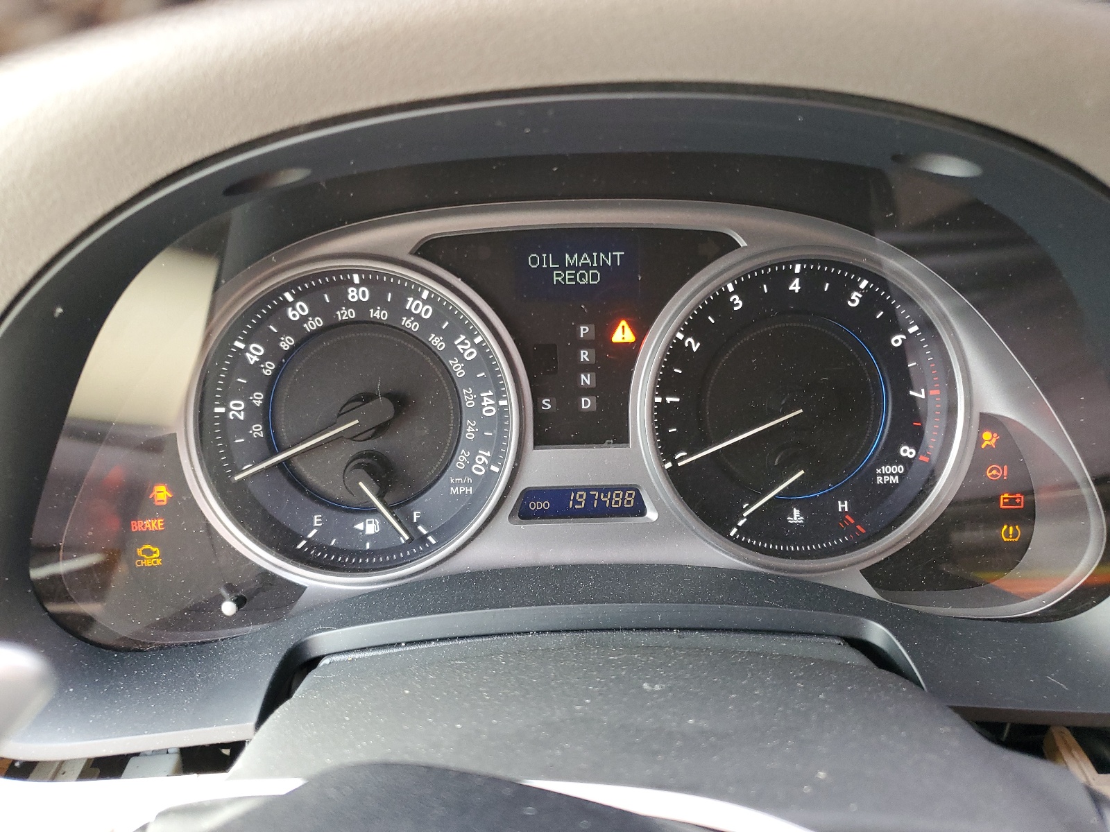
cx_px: 555
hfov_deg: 67.3
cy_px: 416
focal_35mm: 26
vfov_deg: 53.1
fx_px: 834
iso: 158
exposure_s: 1/60.2
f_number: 1.5
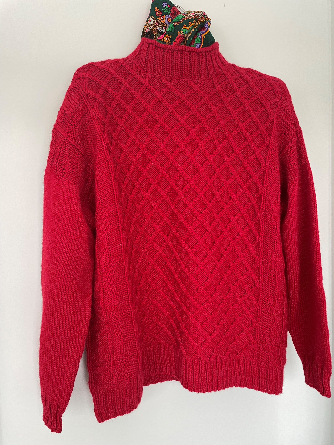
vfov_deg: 67.3
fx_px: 334
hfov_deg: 53.1
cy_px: 222
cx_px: 167
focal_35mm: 26
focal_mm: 4.2
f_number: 1.6
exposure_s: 1/60
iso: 125
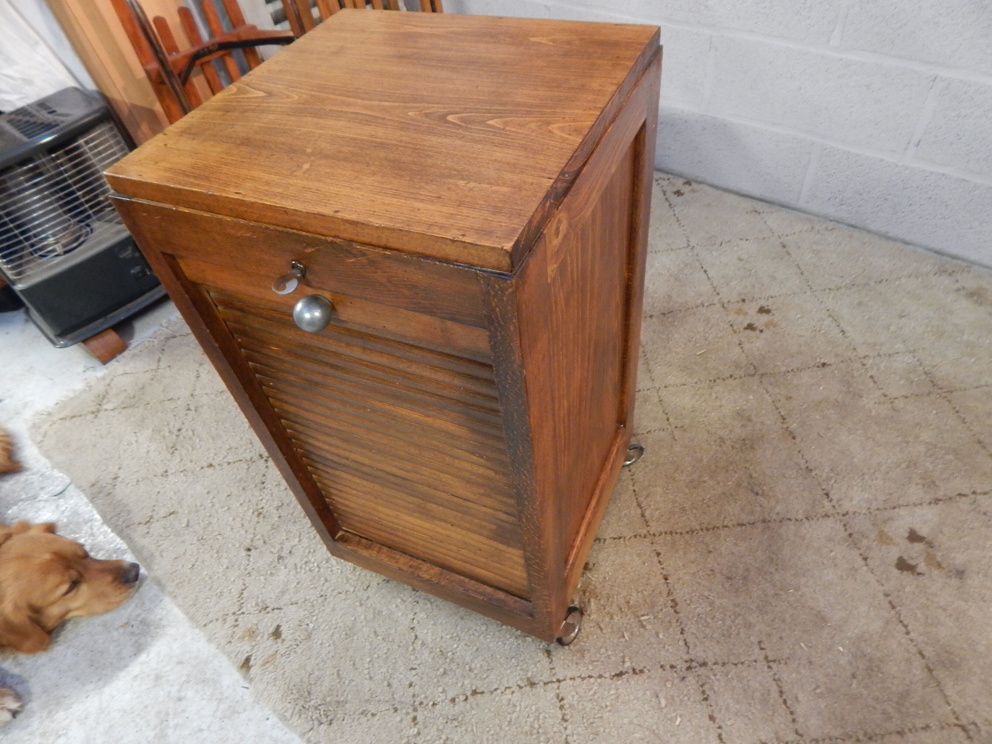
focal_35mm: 22
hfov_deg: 76.4
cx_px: 496
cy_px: 372
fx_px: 630
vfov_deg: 61.1
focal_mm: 4
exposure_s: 1/8
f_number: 3
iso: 400
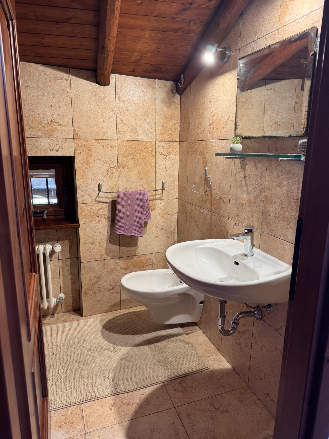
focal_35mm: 24
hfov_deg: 56.8
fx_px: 304
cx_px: 164
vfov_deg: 71.6
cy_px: 220
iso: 160
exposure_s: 1/50
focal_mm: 6.76
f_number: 1.78
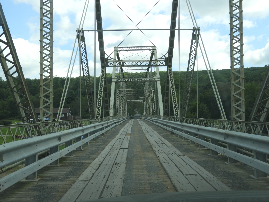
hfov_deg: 42.1
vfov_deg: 32.2
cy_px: 101
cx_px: 134
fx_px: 350
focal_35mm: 45
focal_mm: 8.1
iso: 100
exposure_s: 1/500
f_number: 4
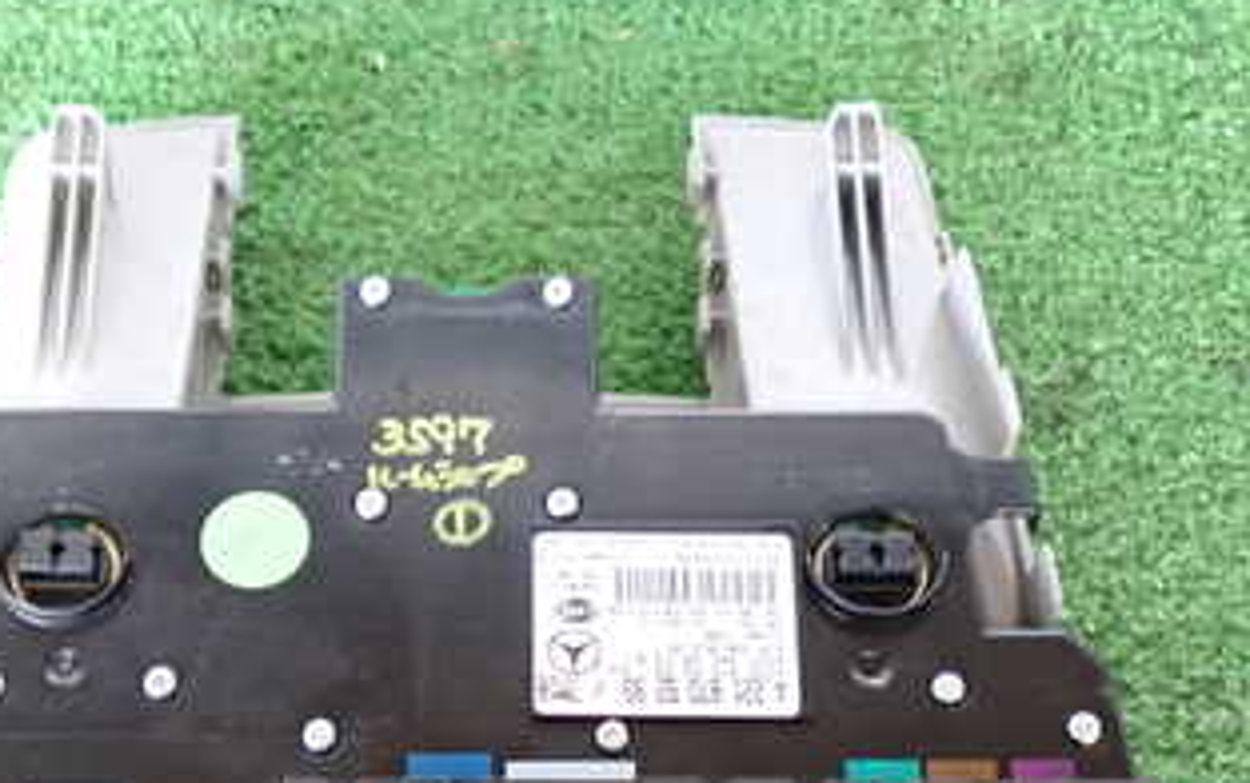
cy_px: 747
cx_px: 407
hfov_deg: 31.2
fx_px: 2216
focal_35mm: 65
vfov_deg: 19.6
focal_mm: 5.79
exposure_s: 1/30
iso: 400
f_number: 2.4
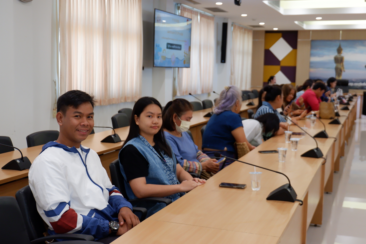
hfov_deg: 41.9
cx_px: 183
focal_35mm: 47
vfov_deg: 28.6
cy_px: 122
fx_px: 478
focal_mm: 31
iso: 1000
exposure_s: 1/70
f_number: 4.7
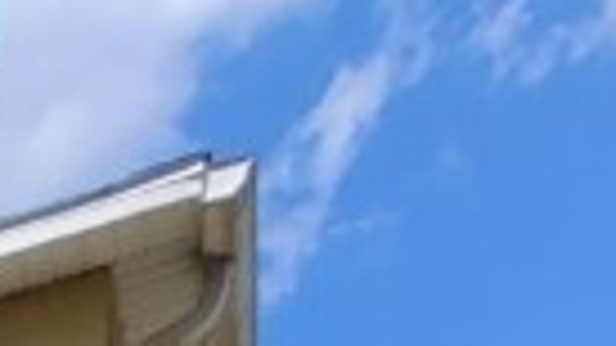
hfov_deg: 14.3
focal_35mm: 106
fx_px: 1731
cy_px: 1685
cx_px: -823
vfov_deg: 6.5
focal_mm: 1.74
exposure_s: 1/1554
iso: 40
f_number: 2.2
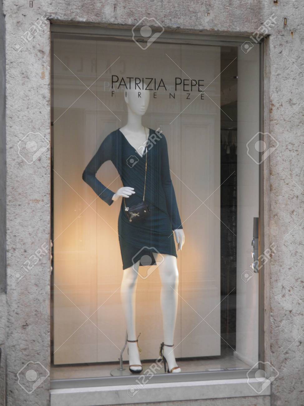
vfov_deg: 31.2
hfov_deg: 23.7
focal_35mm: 62
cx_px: 152
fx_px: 726
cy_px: 203
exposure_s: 1/50
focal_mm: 11.2
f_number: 3.8
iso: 100
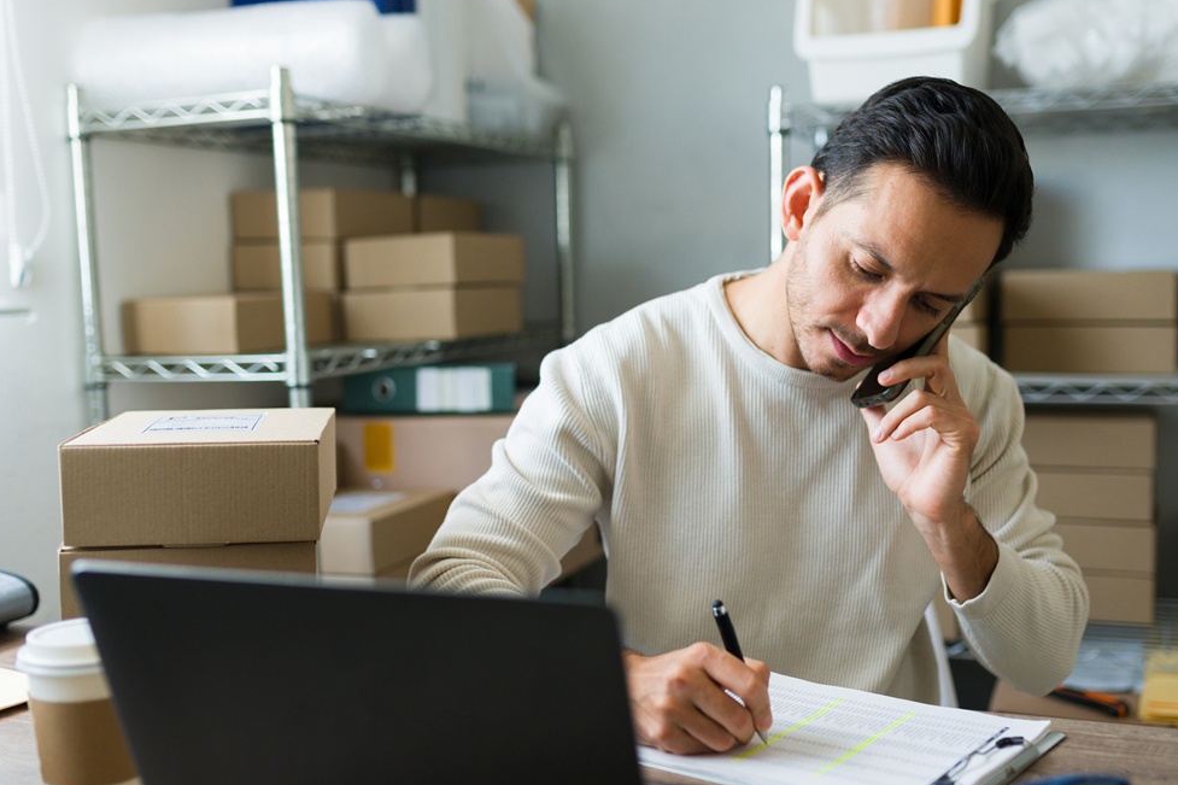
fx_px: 1407
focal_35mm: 43
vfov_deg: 31.2
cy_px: 408
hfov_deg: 45.4
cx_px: 616
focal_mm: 35
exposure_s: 1/100
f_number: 1.8
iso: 640
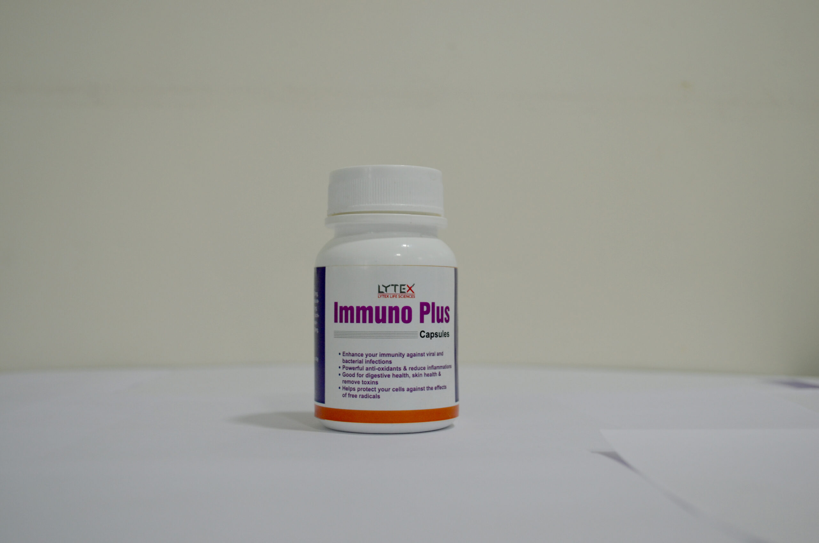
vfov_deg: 31.8
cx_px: 410
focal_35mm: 42
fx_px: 954
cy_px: 272
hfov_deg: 46.5
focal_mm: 28
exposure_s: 1/60
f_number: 4.5
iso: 400
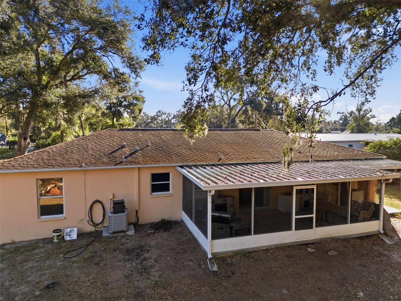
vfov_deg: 56.8
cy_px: 150
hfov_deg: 71.6
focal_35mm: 24
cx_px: 200
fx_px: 278
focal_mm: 6.7
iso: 100
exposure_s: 1/20
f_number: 1.7
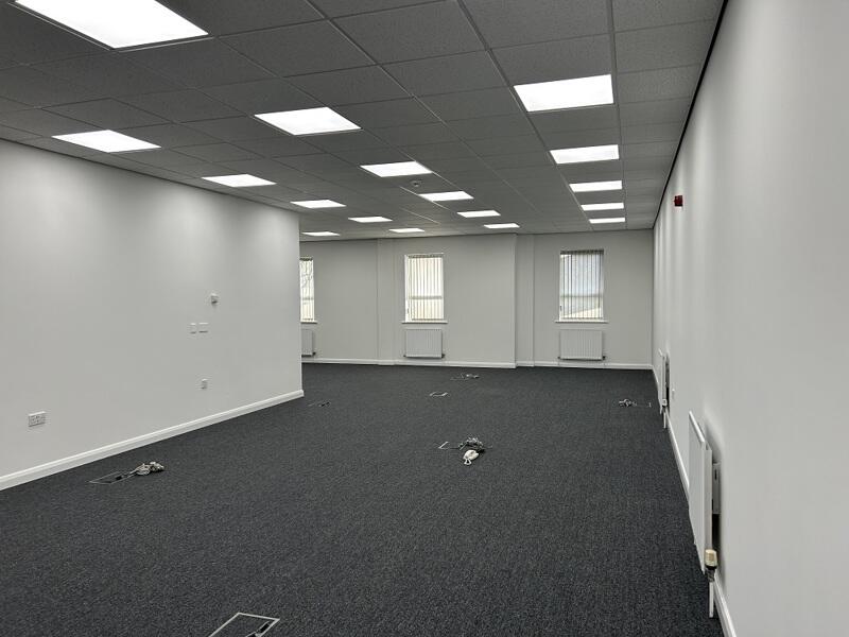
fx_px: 638
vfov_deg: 53.1
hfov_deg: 67.3
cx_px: 424
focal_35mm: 26
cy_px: 318
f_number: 1.5
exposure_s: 1/165
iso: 40
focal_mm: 5.7
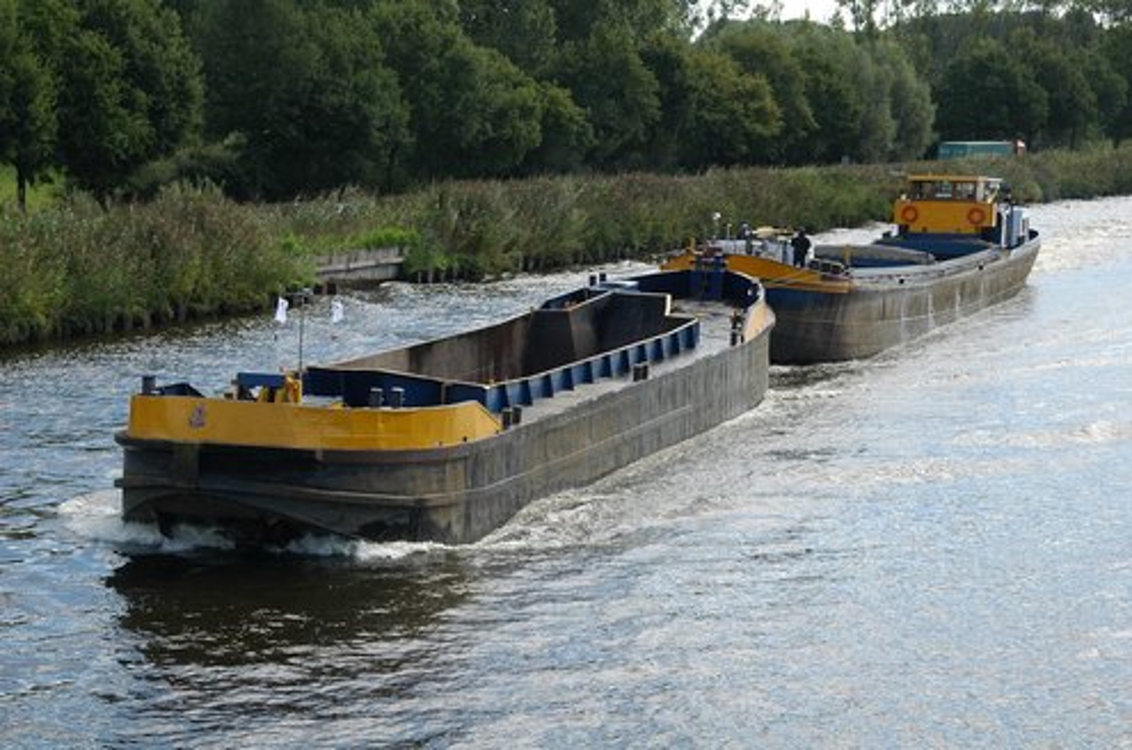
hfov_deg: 24.7
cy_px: 375
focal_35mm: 82
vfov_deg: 16.5
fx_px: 2589
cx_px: 566
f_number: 10
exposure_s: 1/200
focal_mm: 55
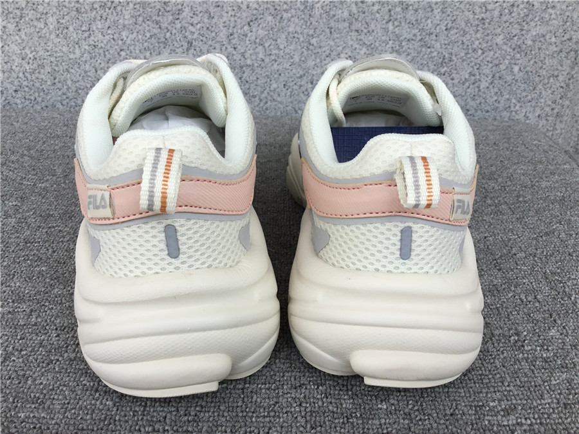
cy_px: 217
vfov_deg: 45.4
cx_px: 290
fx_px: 519
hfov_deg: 58.4
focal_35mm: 31
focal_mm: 3.3
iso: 25
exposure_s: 1/590
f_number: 2.4
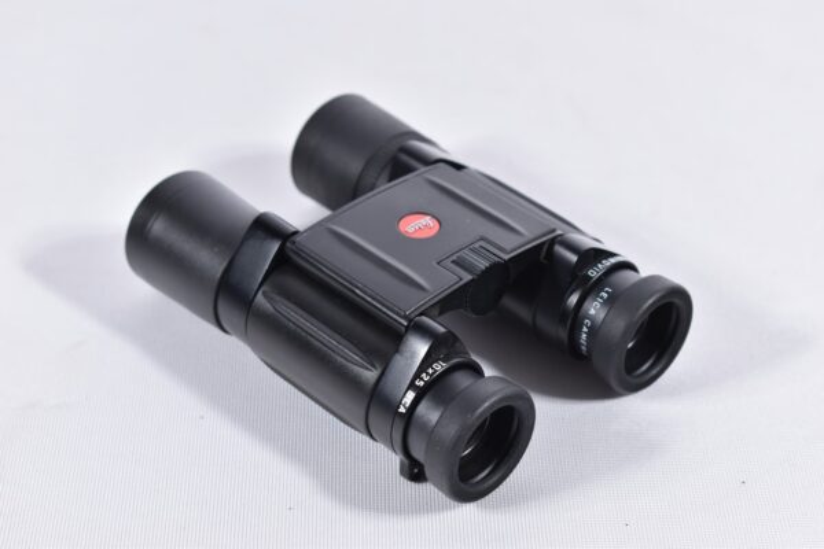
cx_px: 412
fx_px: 1888
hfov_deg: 24.6
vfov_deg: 16.6
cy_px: 274
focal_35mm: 82
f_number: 5.6
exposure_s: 1/30
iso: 640
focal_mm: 55
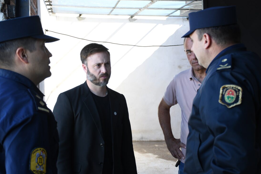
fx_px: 428
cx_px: 128
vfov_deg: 23.0
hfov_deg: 33.9
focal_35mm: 59
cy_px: 89
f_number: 4.5
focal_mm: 38
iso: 100
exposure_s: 1/50
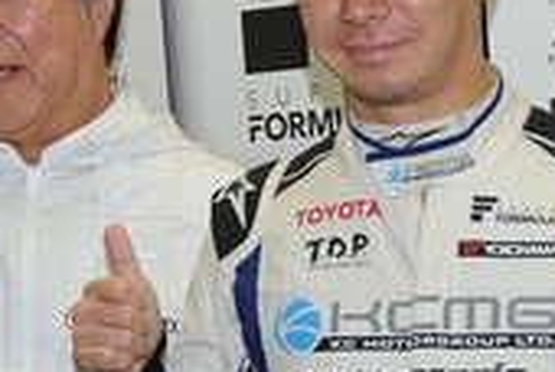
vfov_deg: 9.3
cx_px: 679
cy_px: 228
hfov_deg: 13.4
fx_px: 2286
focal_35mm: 148
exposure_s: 1/60
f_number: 6.7
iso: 800
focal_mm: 35
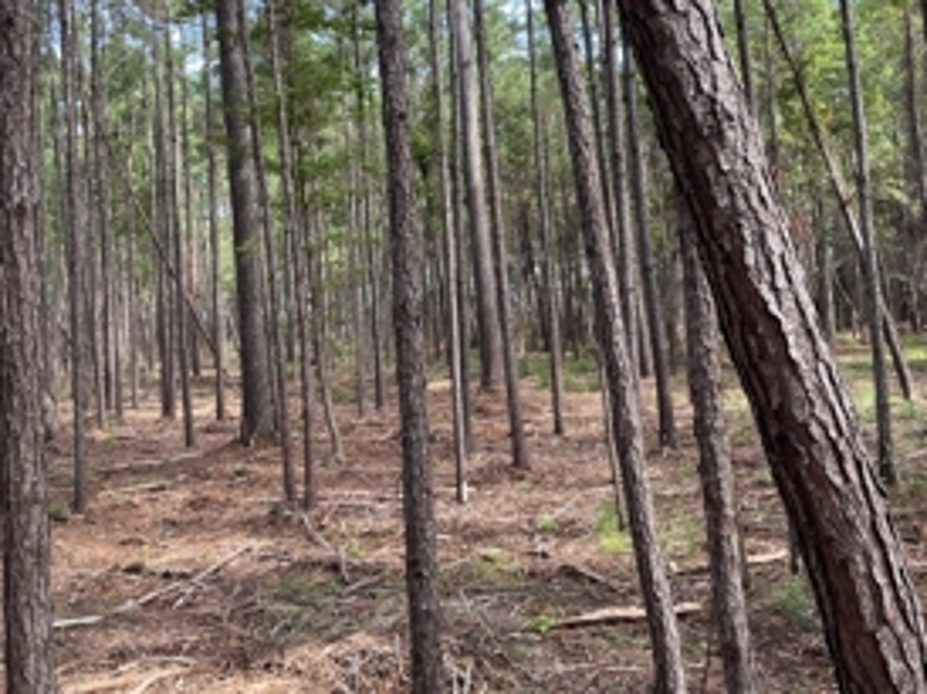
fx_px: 1017
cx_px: 480
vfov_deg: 37.0
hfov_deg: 49.0
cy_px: 203
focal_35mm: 38
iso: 32
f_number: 1.6
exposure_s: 1/133
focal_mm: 4.2
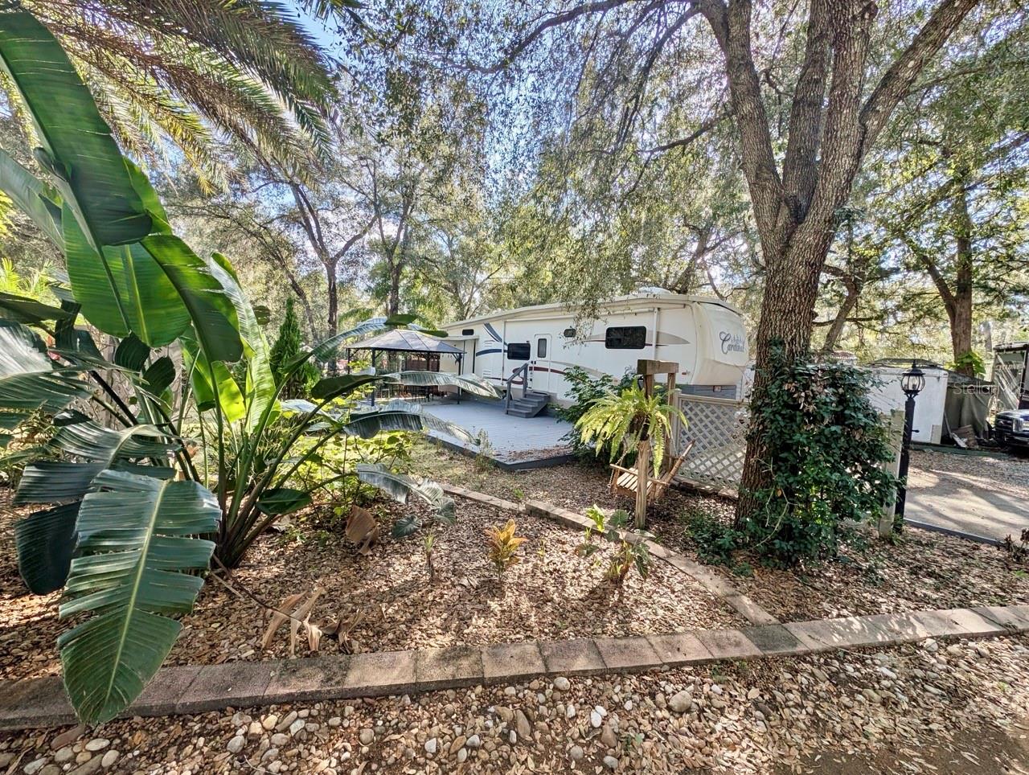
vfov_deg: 94.6
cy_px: 388
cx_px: 514
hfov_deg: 110.5
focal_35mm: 12
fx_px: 357
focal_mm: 2.23
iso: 37
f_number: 1.95
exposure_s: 1/533
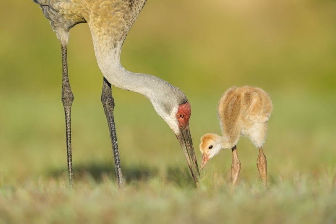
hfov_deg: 2.5
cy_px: 112
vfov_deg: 1.6
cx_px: 168
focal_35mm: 840
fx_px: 7838
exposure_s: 1/2000
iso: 1600
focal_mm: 840
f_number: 5.6
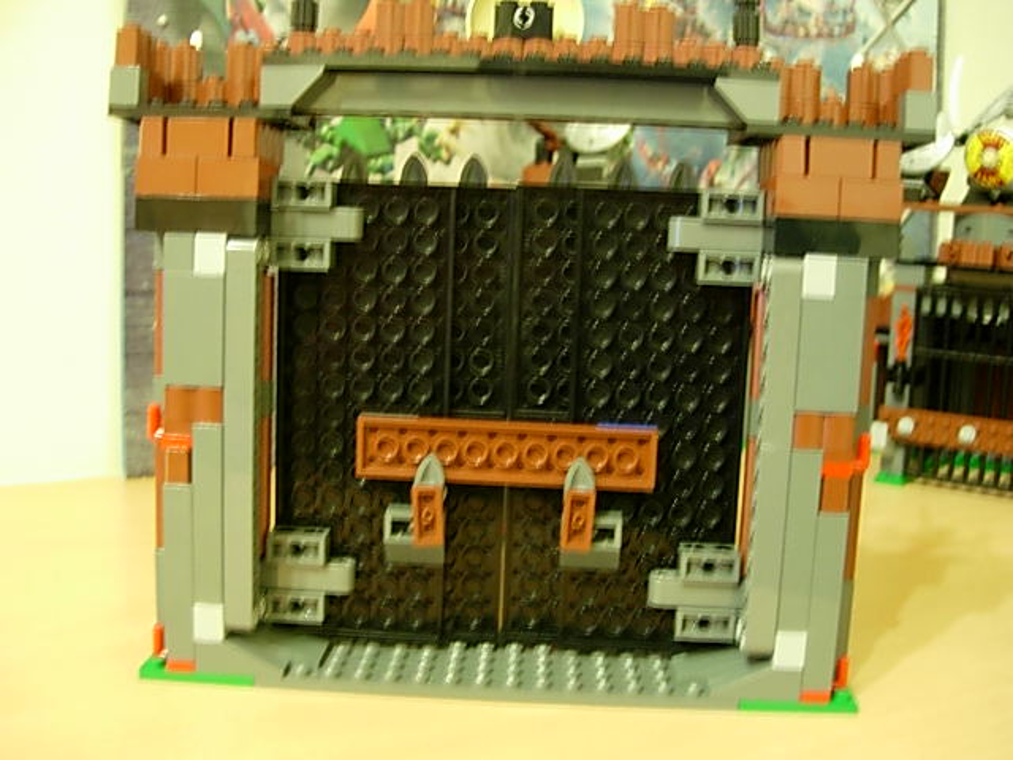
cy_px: 380
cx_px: 506
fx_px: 1112
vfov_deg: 37.7
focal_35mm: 38
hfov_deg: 49.0
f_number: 2.8
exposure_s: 1/1.9
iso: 200
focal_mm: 7.8
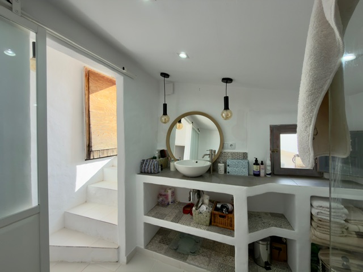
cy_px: 136
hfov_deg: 102.1
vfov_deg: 85.7
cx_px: 182
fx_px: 147
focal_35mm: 14
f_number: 2.2
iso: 40
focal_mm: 2.22
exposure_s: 1/177
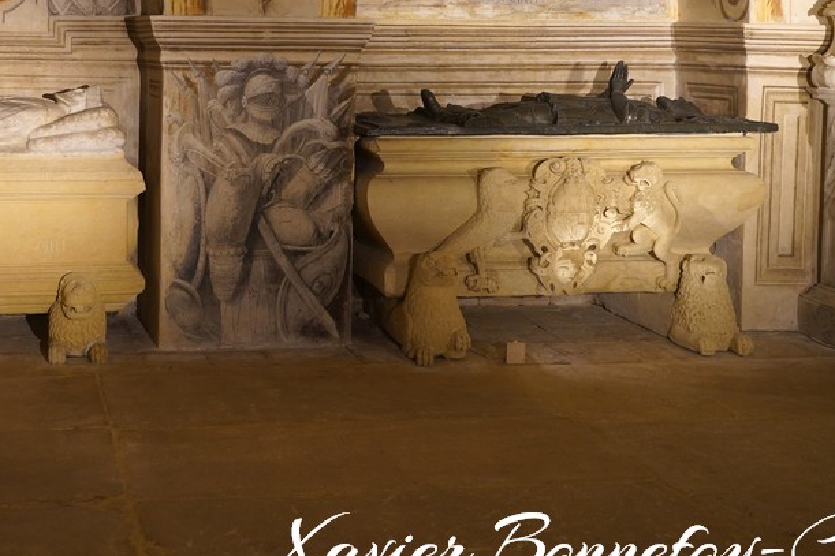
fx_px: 1275
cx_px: 217
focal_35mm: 55
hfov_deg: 35.5
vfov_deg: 24.0
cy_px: 60
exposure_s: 1/30
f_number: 2.8
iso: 800
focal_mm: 28
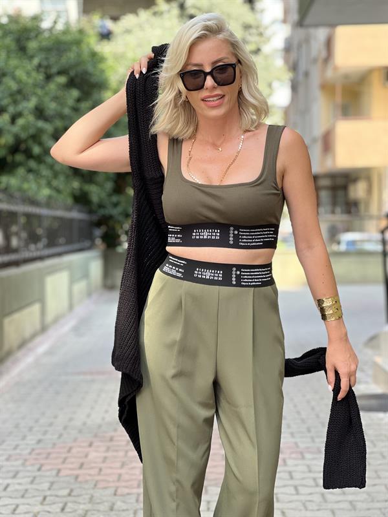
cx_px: 194
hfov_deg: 19.1
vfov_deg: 25.3
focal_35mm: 77
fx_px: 1151
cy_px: 258
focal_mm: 9
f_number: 2.8
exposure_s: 1/121
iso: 64
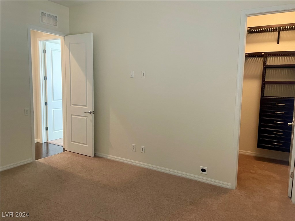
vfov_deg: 53.1
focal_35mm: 26
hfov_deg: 67.3
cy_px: 110
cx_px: 148
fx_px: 222
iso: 320
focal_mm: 4.2
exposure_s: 1/60
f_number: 1.6
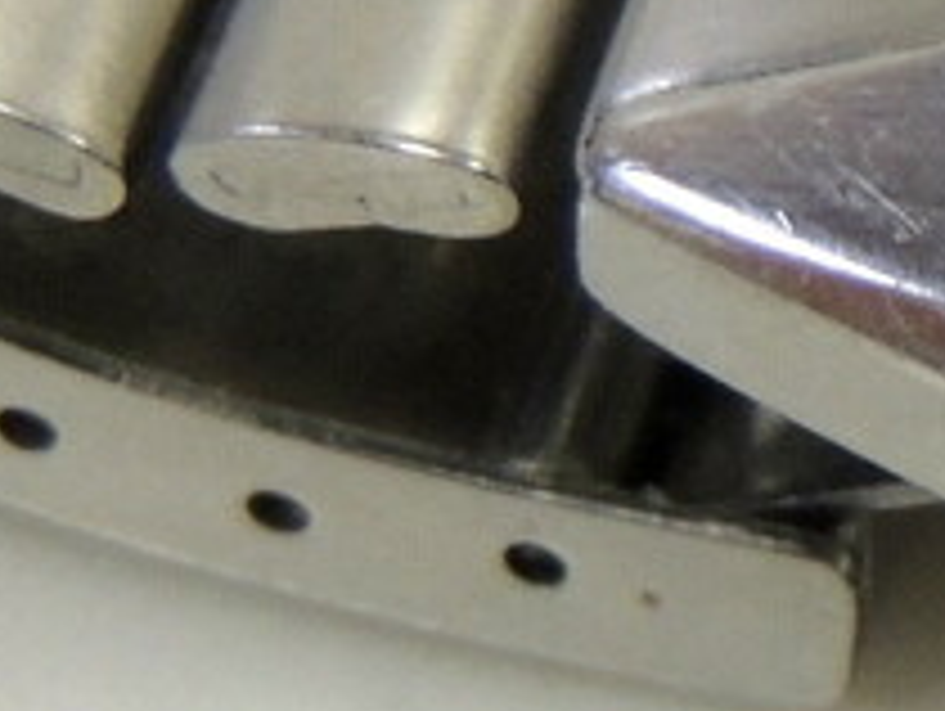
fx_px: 12490
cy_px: 58
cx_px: 2344
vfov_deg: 3.3
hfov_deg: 4.2
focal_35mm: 457
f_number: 3.9
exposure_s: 1/25
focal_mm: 13.3
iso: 400
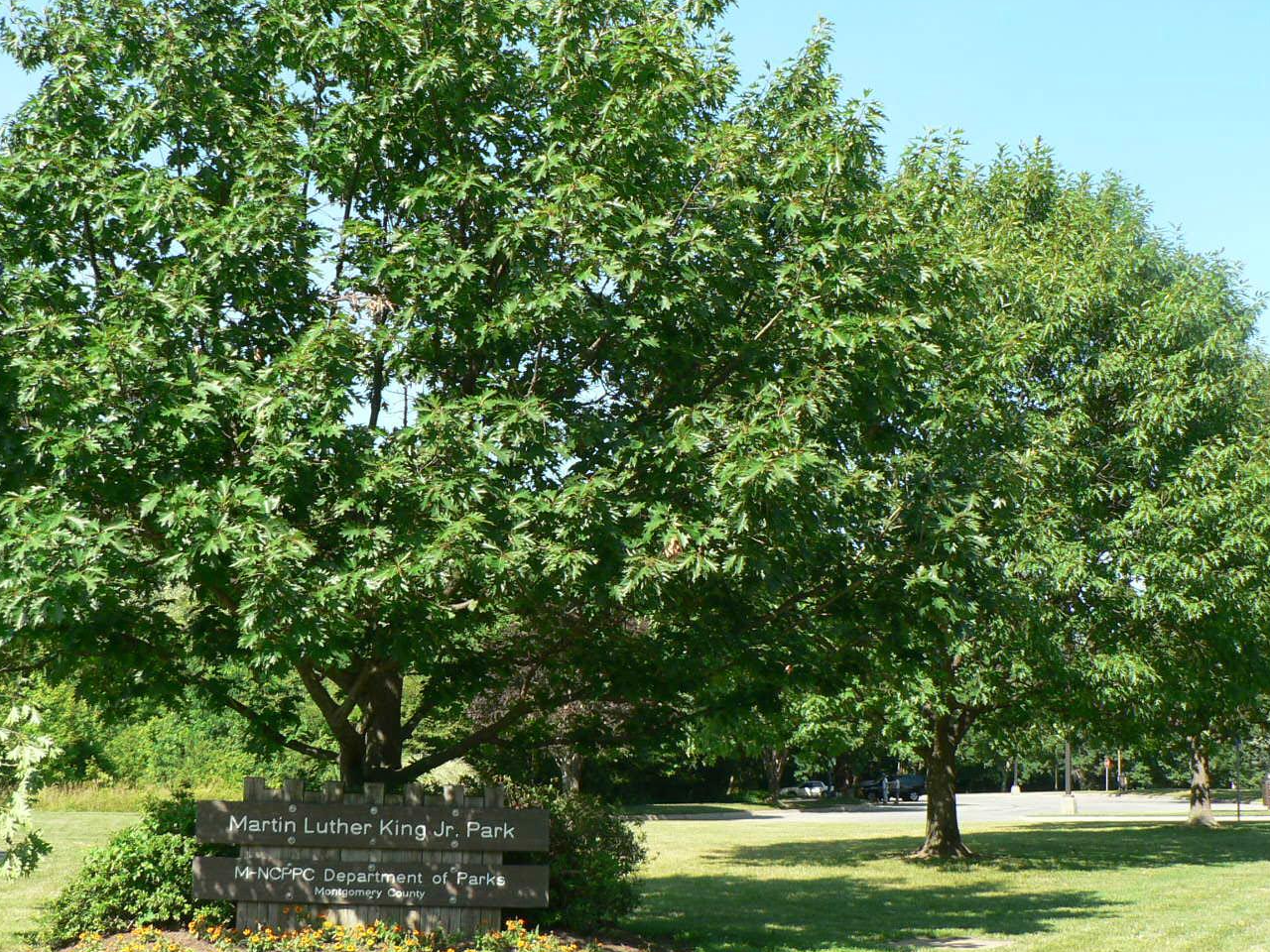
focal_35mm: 45
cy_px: 478
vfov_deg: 32.2
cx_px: 519
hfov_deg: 41.9
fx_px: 1651
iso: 80
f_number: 4
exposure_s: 1/200
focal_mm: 6
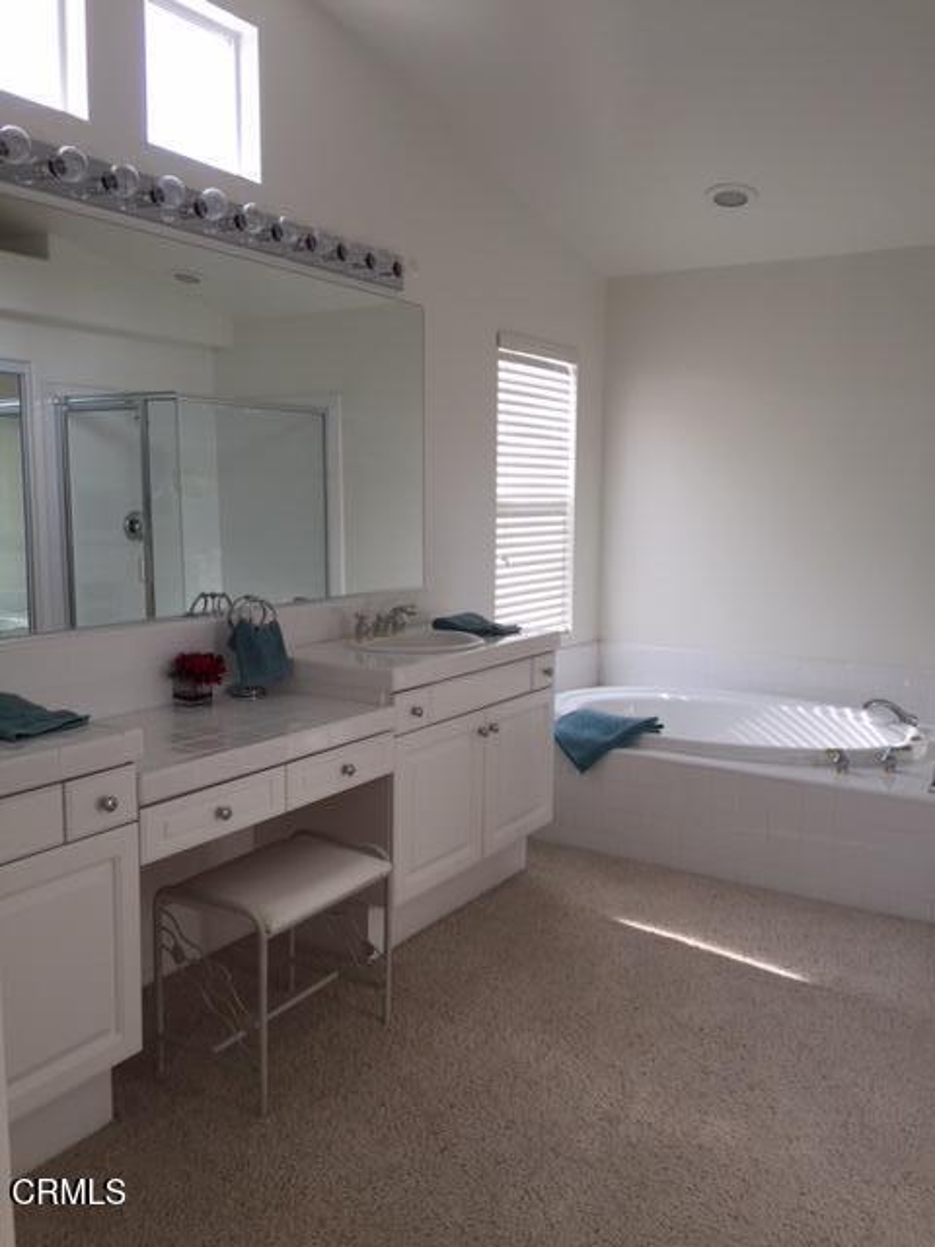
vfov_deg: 61.7
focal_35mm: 29
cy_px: 624
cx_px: 468
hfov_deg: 48.2
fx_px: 1044
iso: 32
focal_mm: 4.15
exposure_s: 1/120
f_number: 2.2
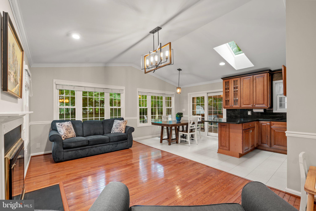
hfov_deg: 100.4
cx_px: 158
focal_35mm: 15
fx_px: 132
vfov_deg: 77.3
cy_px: 106
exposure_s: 4
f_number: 9
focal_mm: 10
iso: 100
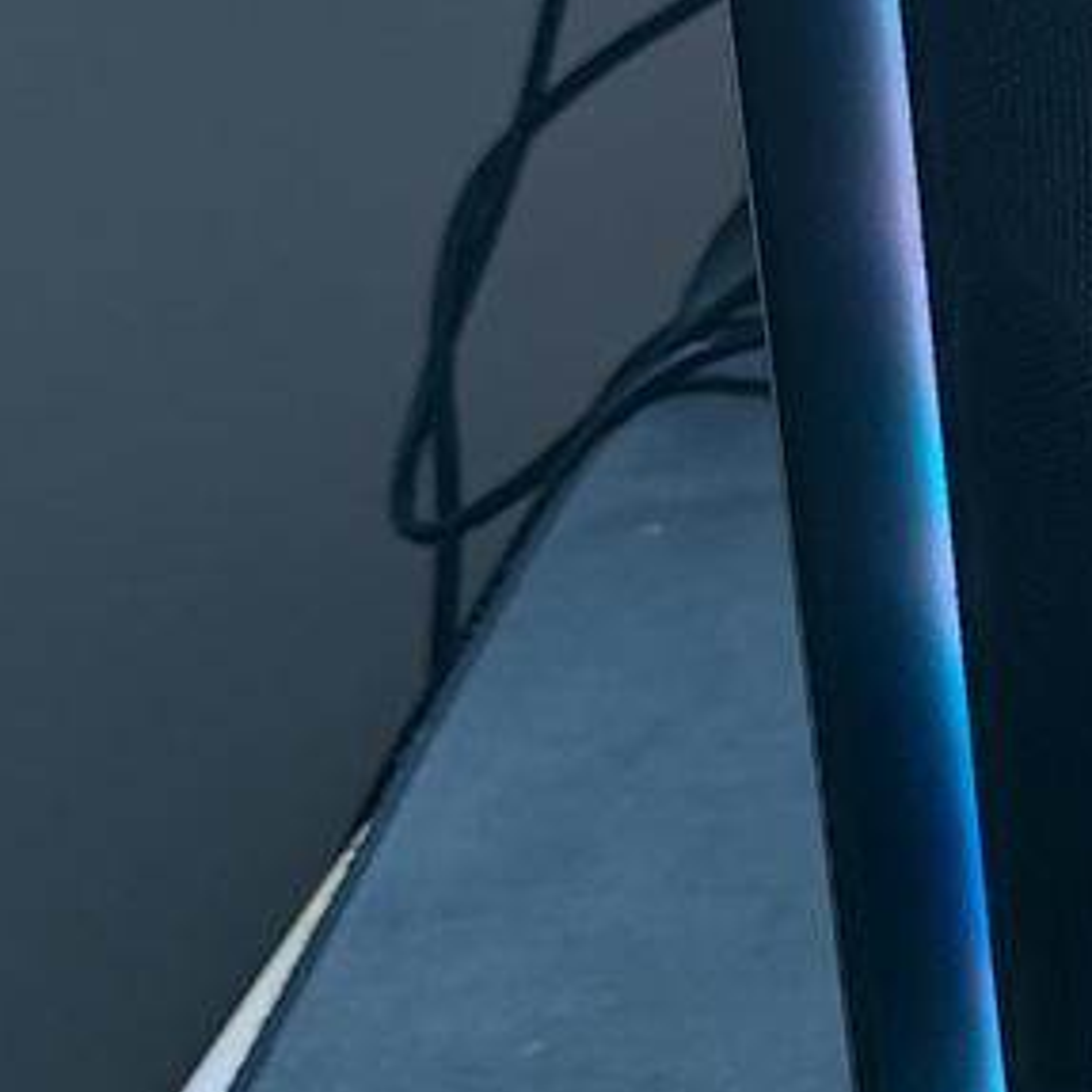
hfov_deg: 13.9
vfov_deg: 15.4
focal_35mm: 111
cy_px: 6
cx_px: 1986
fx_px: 3962
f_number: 1.85
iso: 400
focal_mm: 6.78
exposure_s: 1/25
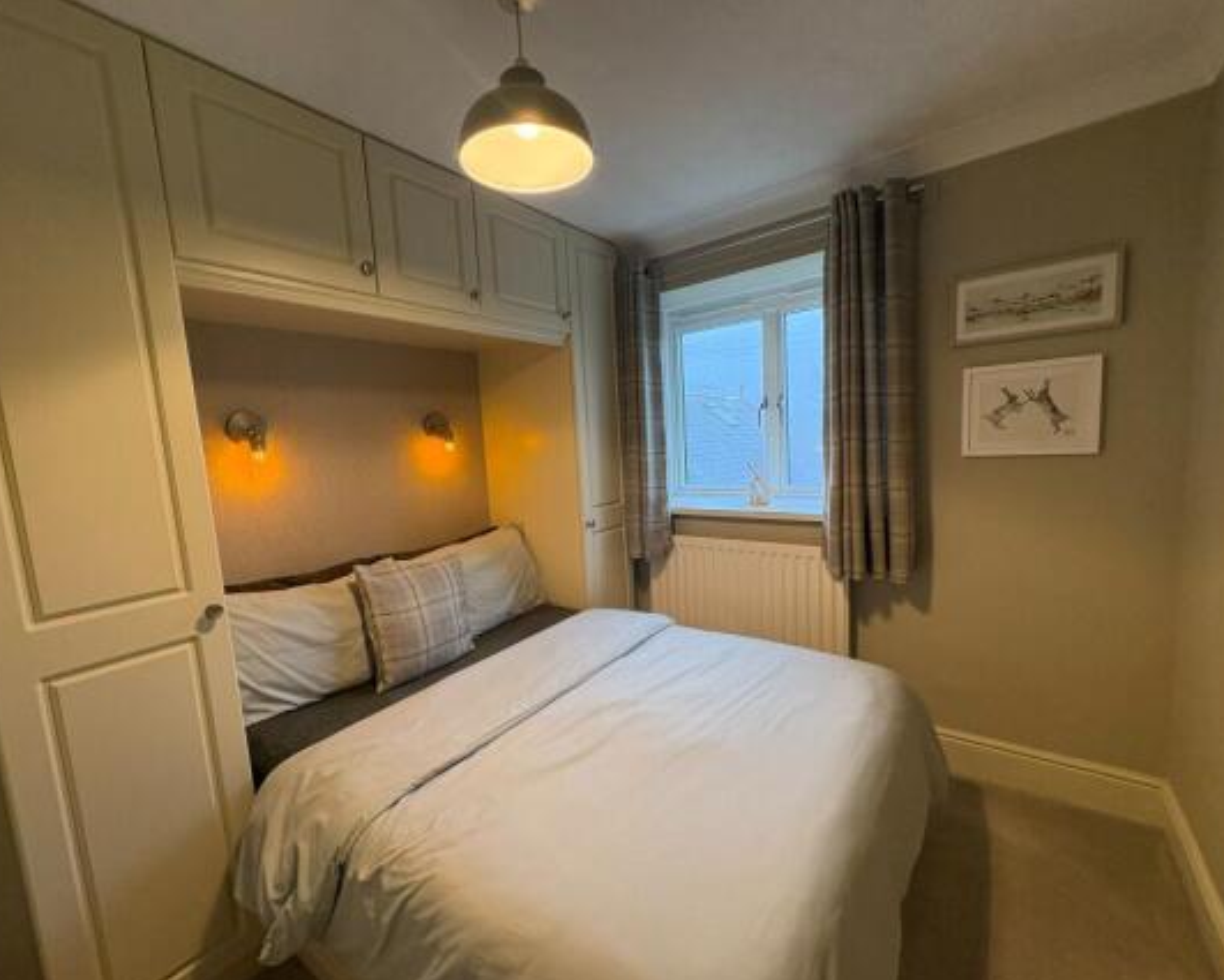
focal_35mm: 15
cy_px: 502
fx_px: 543
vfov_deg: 84.0
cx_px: 600
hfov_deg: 96.8
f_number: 2.2
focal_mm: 2.22
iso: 320
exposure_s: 1/100
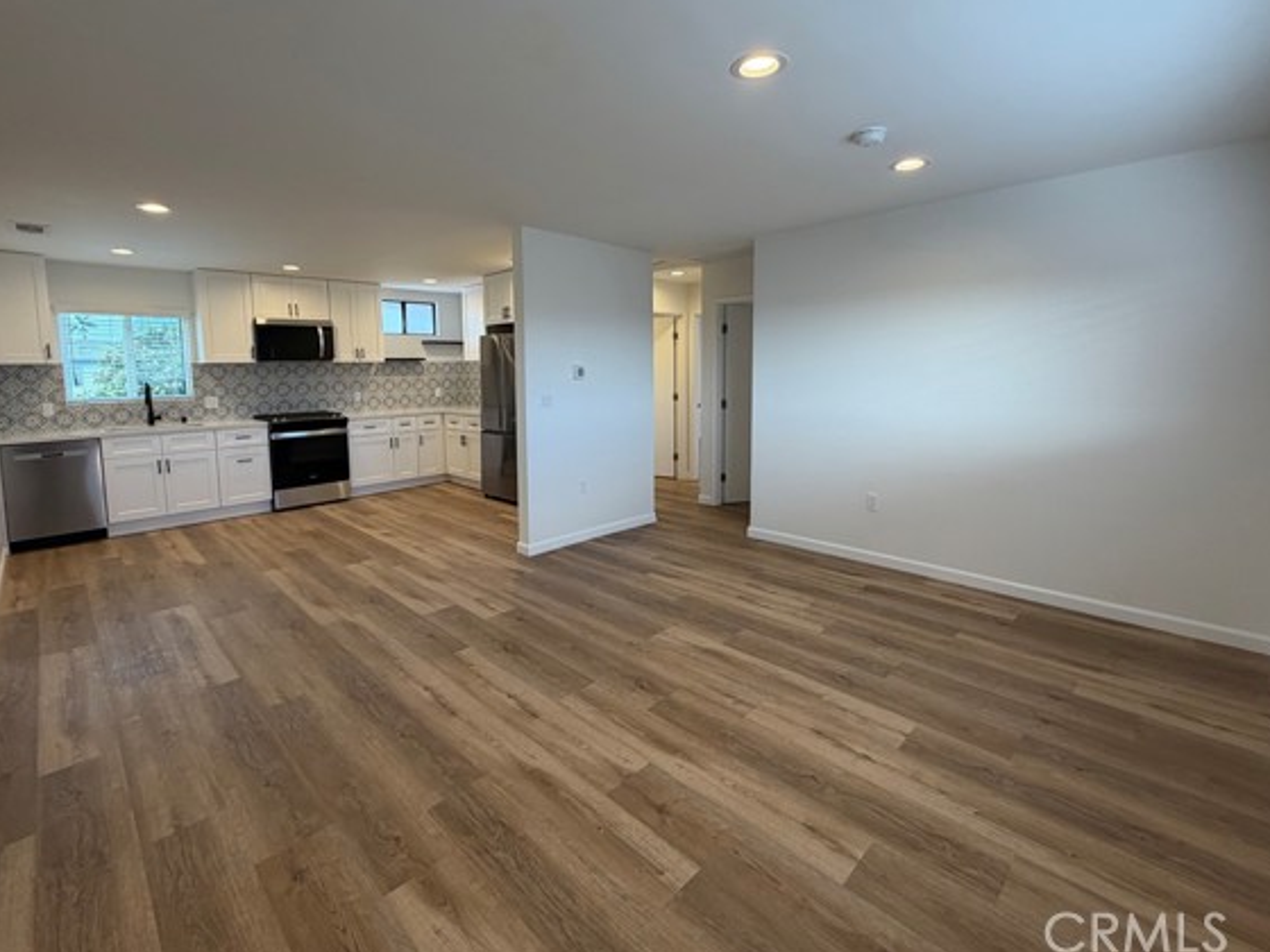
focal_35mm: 16
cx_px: 596
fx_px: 587
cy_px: 422
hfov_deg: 94.4
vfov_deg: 77.8
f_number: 2.2
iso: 125
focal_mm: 2.22
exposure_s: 1/120
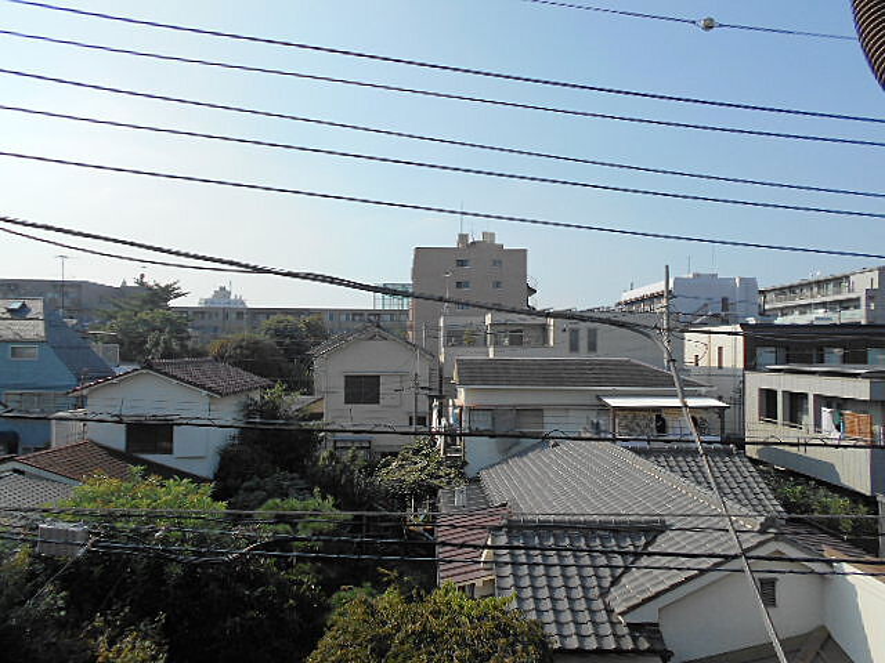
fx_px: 665
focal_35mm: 26
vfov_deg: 53.1
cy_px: 332
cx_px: 442
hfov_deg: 67.3
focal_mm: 4.6
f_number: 3.2
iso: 80
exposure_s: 1/1250
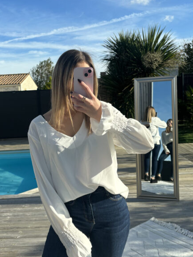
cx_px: 76
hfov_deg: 39.4
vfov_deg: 51.4
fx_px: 268
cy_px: 122
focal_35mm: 36
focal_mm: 5.96
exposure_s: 1/2242
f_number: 1.6
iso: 50
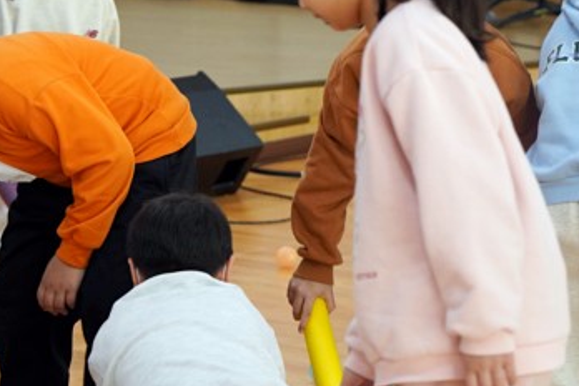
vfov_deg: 7.6
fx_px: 2911
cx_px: 50
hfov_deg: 11.3
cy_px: 145
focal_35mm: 181
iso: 1000
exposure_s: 1/160
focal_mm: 70
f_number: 4
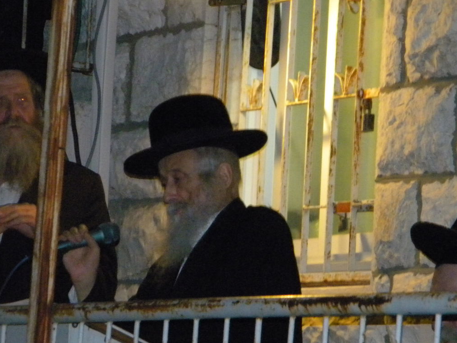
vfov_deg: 6.8
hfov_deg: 9.1
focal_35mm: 217
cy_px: 188
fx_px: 2866
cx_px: 178
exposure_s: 1/30
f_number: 5
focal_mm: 28.3
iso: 800
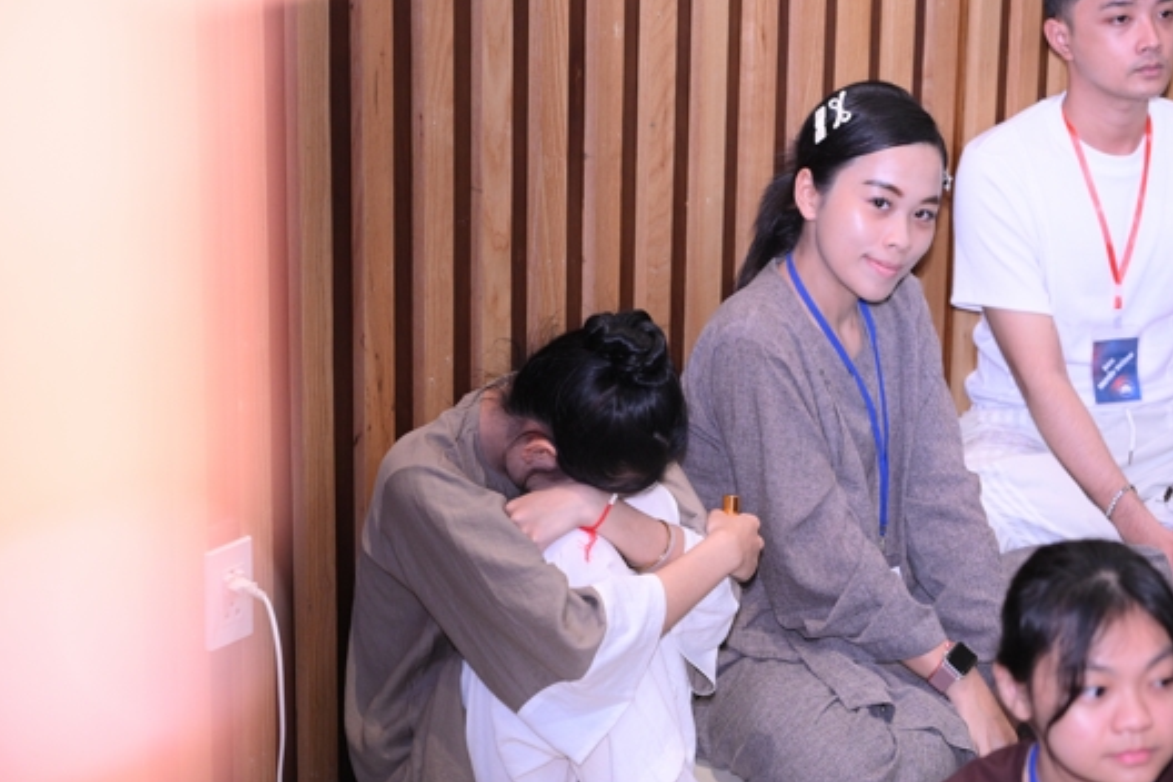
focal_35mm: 112
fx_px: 3649
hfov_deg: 18.2
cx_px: 686
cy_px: 328
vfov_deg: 12.2
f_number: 4
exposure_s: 1/160
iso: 2500
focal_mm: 91
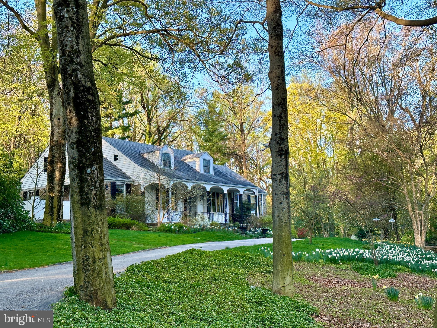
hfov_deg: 39.7
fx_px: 606
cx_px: 218
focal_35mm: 48
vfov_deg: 30.3
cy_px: 164
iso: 64
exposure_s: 1/383
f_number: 1.78
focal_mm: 6.86
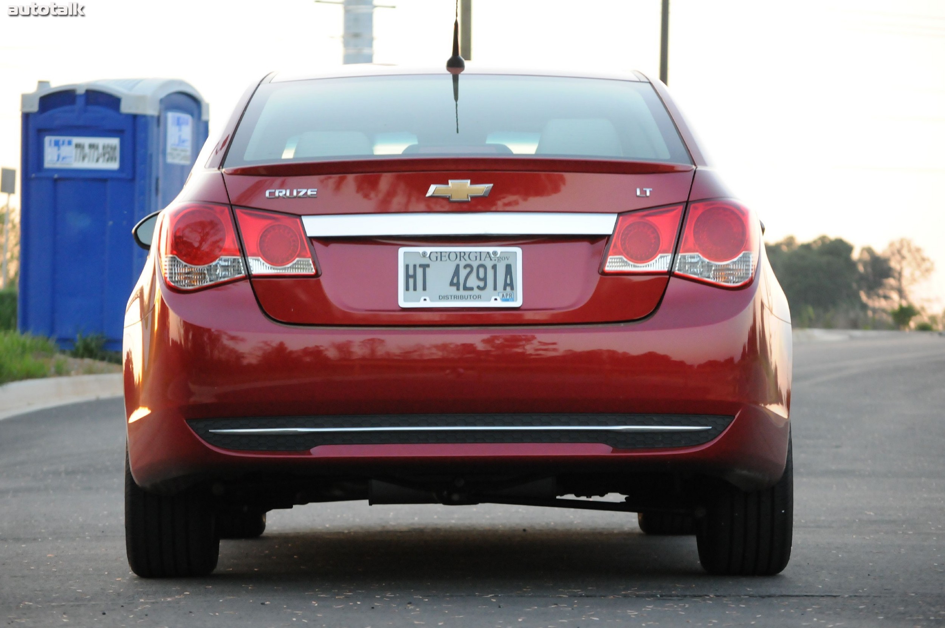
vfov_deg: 10.6
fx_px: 3382
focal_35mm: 129
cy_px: 314
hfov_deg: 15.9
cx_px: 472
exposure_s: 1/250
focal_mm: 86
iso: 2000
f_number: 5
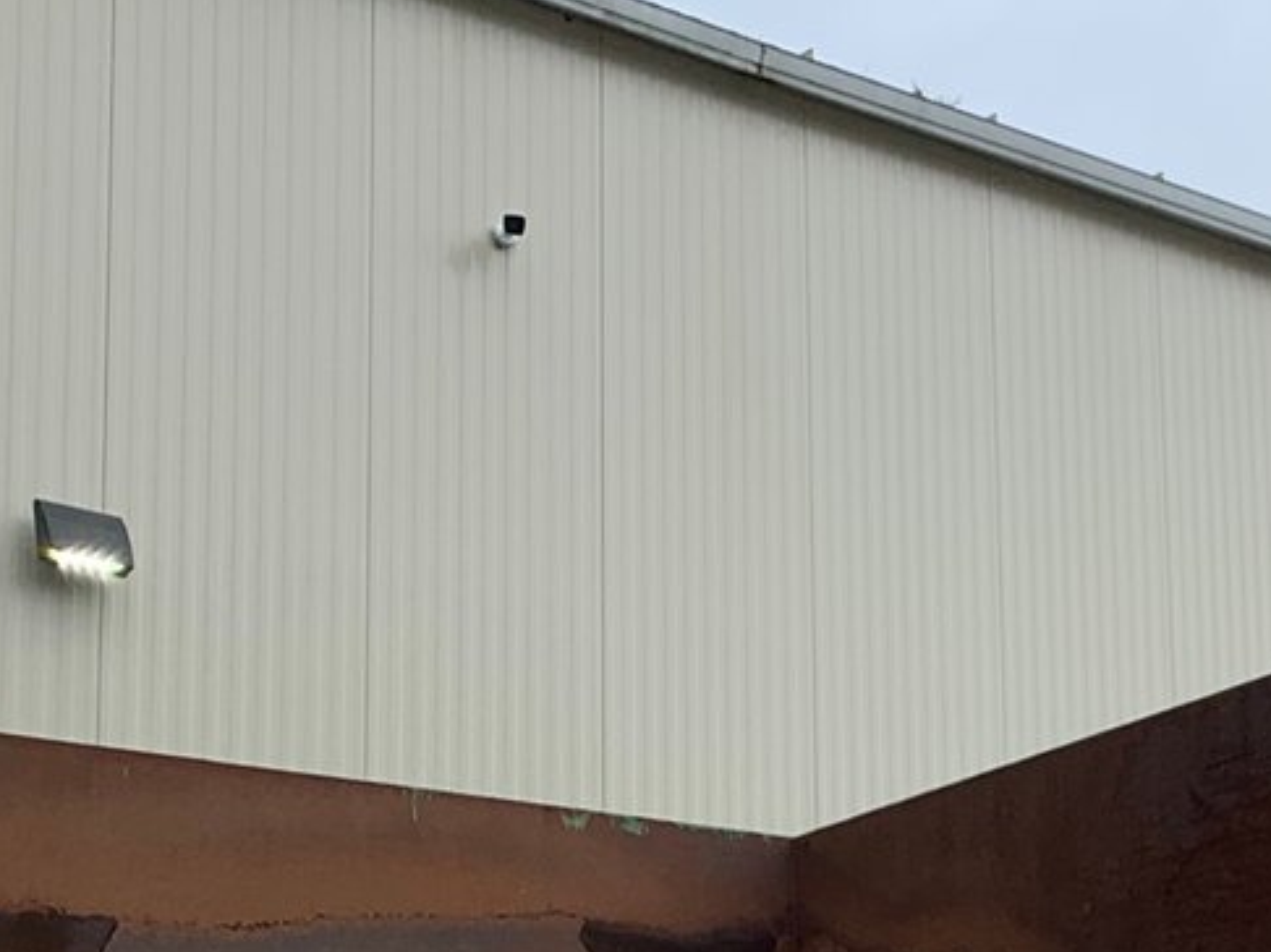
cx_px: 1612
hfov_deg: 21.9
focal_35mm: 81
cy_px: 1087
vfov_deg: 17.5
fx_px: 2973
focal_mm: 4.25
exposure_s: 1/991
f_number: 1.8
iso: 25
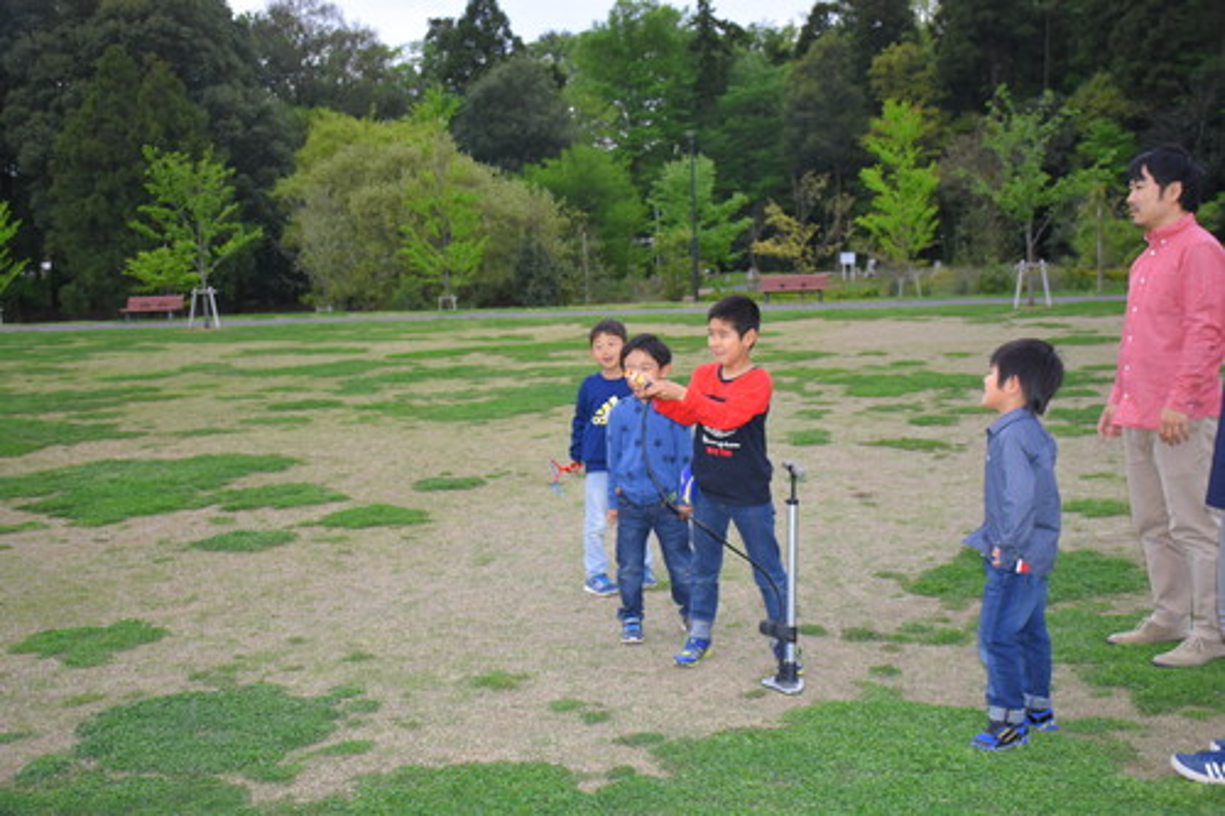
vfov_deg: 33.0
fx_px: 1378
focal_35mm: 40
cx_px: 612
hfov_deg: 47.9
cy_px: 408
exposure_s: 1/320
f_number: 4.5
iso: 400
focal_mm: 27
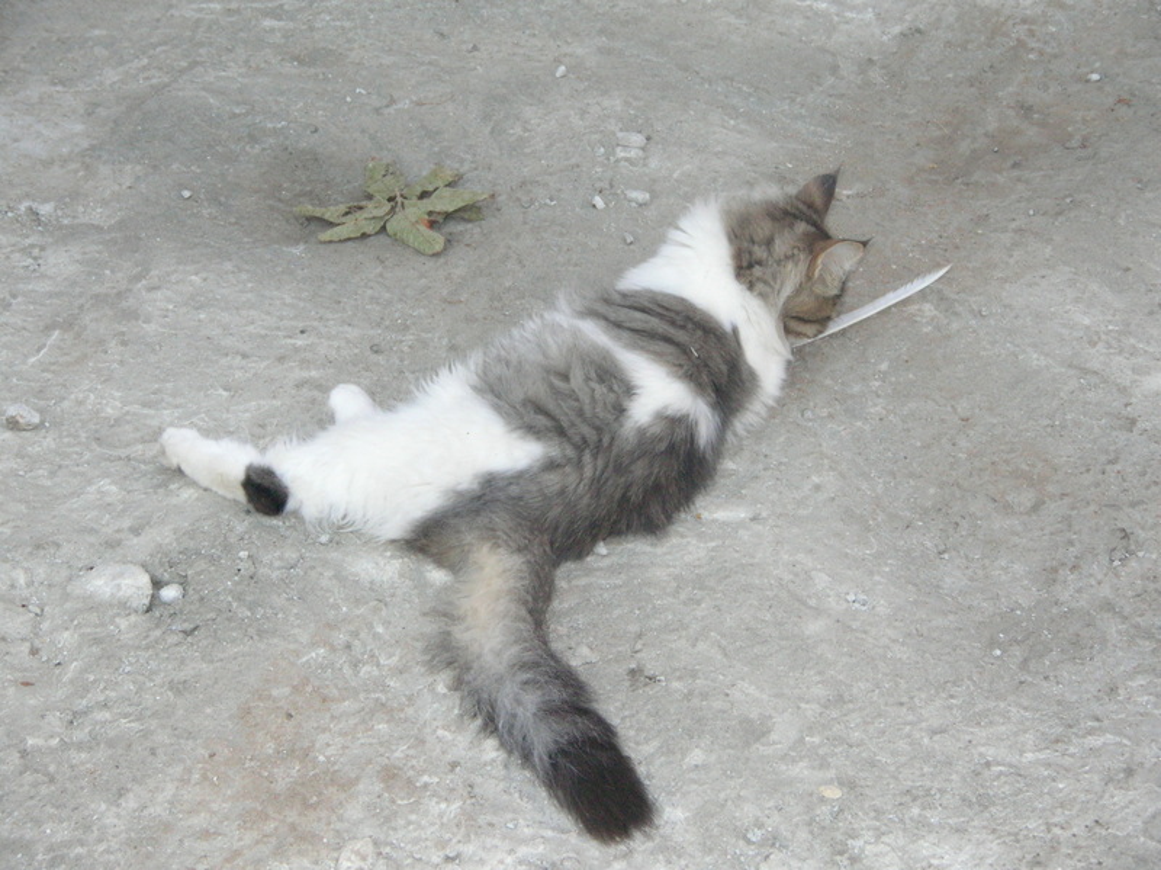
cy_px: 435
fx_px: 3654
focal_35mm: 109
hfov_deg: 18.1
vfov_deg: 13.6
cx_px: 580
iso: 200
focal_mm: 17.9
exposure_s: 1/360
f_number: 4.9
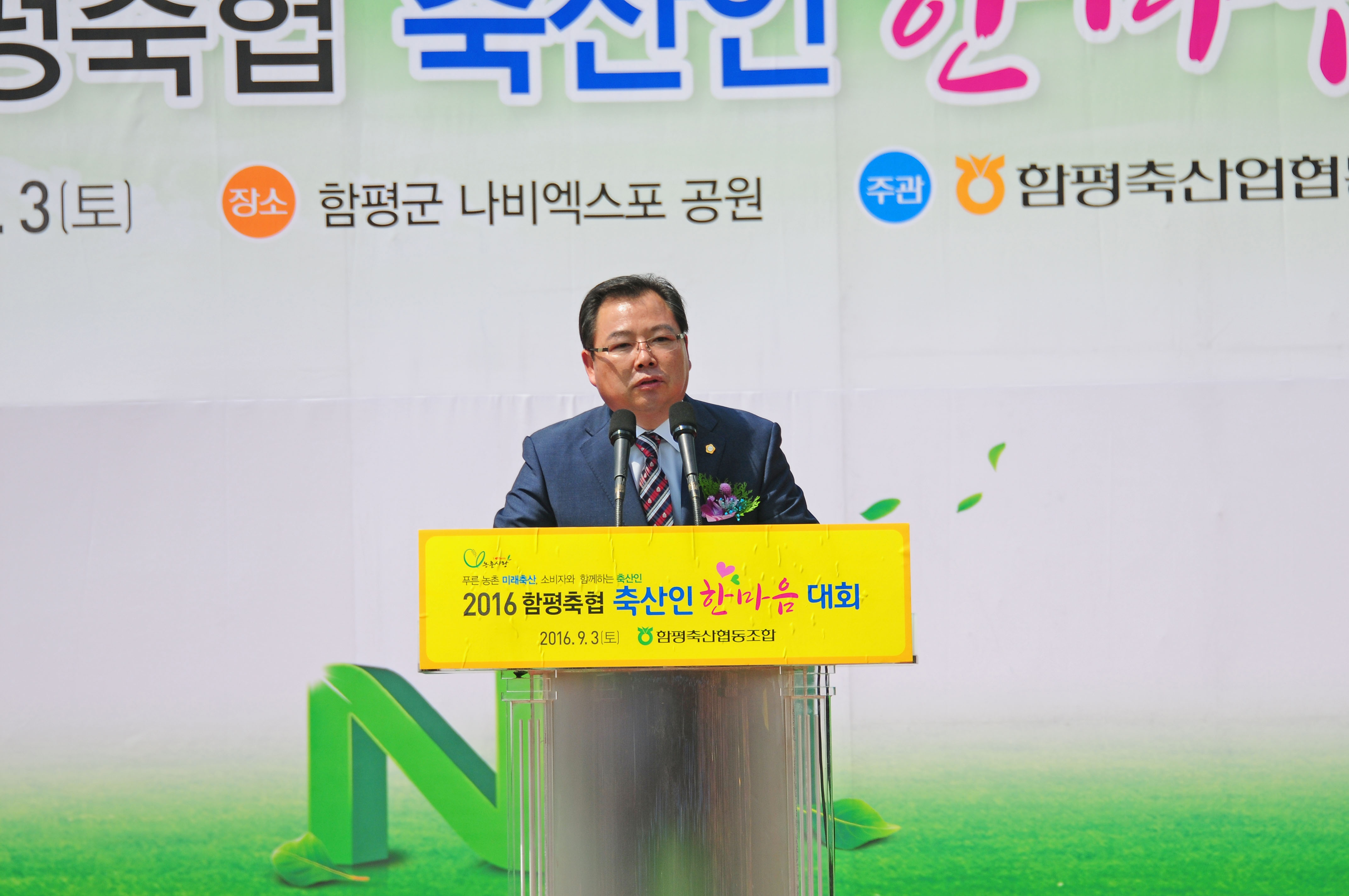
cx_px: 674
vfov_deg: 7.3
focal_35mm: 188
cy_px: 448
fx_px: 7017
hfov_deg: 11.0
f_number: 5.6
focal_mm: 125
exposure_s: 1/1000
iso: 200
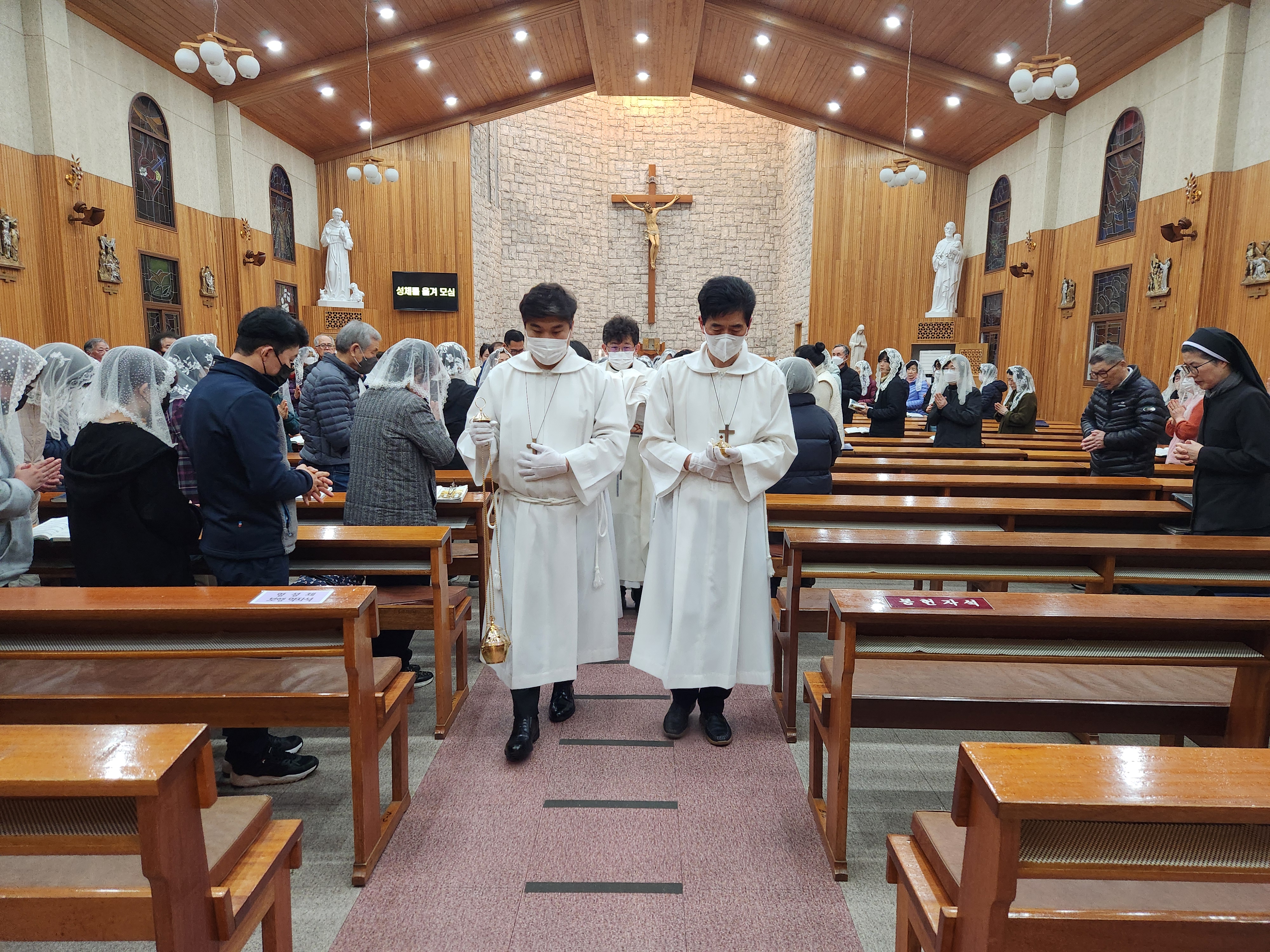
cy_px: 476
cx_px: 635
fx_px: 844
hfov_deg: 73.9
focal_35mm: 23
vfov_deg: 58.9
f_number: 1.8
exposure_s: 1/120
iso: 500
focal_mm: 5.4
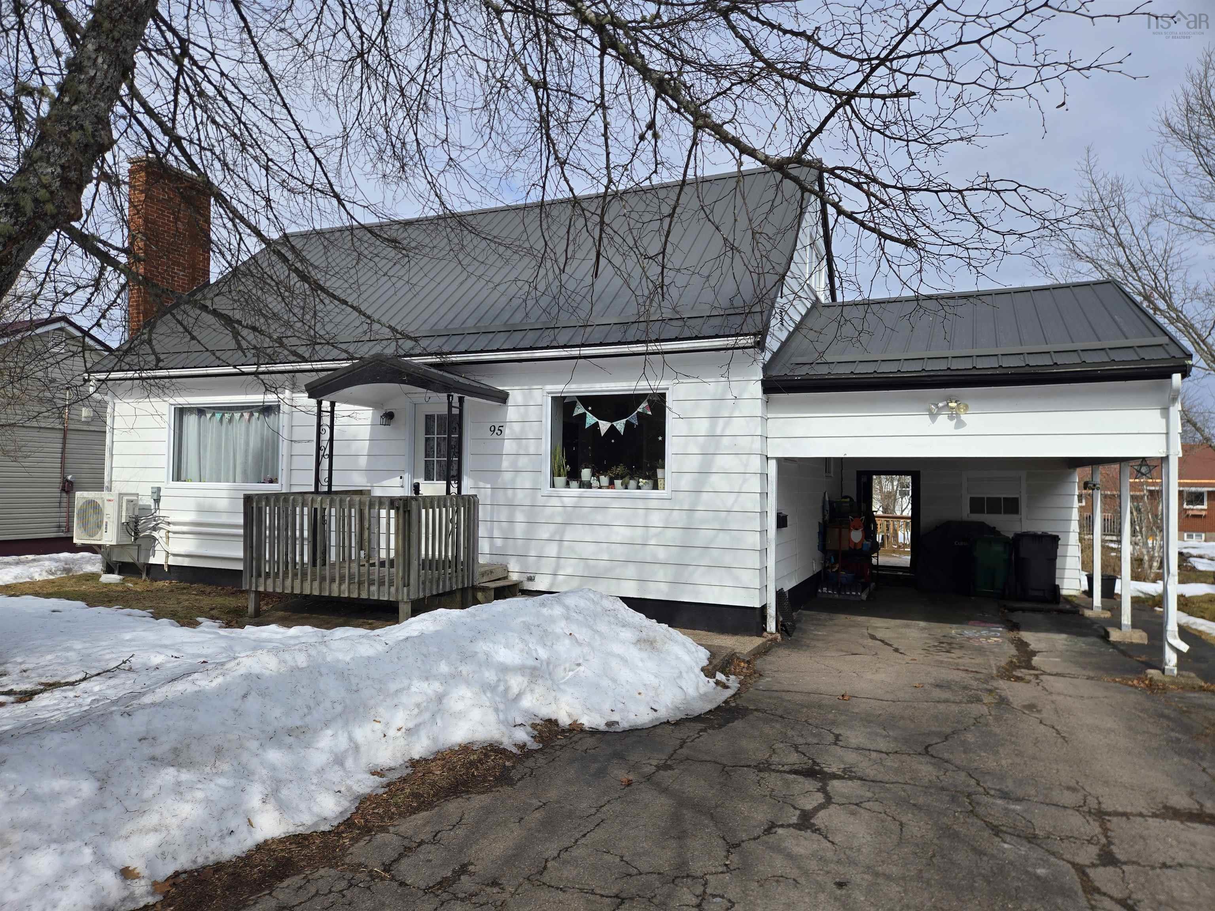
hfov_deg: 73.9
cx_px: 608
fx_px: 807
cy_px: 456
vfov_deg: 58.9
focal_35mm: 23
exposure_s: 1/2450
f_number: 1.8
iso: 25
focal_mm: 5.4
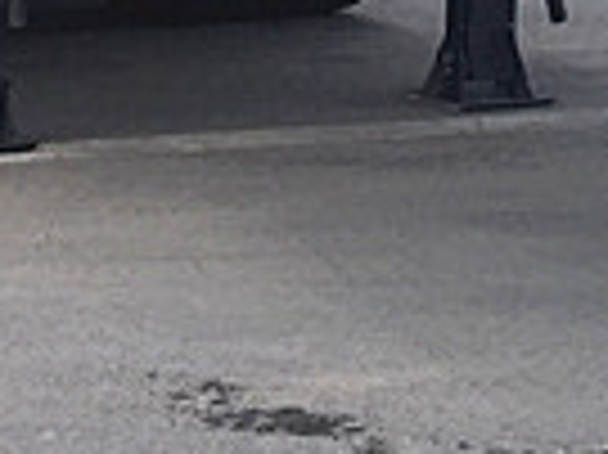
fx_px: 3018
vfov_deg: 7.7
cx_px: 603
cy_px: -823
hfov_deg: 11.4
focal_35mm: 172
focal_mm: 4.15
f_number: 2.2
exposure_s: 1/534
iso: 32
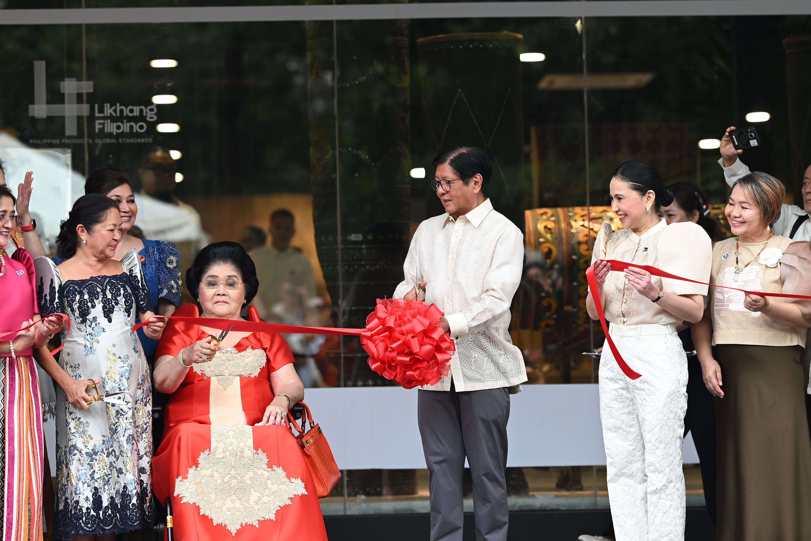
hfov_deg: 12.0
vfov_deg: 8.0
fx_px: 3852
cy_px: 277
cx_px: 418
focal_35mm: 171
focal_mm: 135
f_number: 2.8
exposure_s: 1/500
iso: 1000
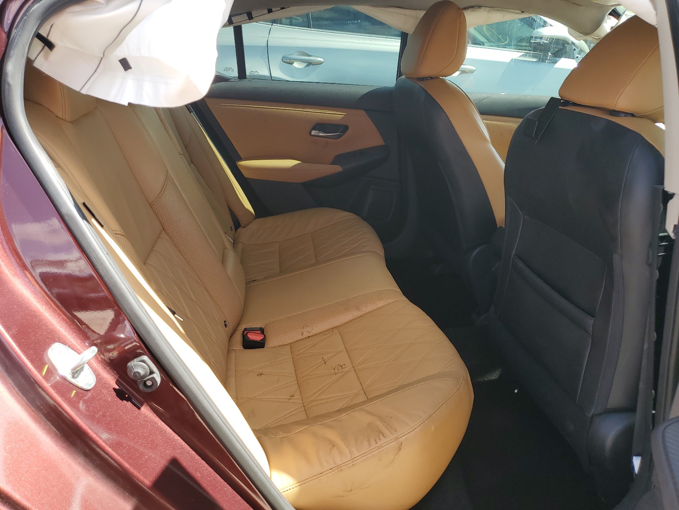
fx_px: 510
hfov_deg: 67.3
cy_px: 255
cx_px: 340
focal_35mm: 26
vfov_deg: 53.1
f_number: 1.5
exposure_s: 1/476
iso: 50
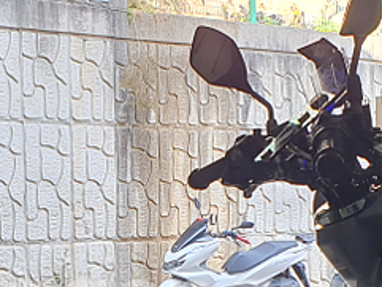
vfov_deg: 13.5
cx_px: 76
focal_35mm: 108
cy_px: 303
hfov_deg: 18.0
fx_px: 1192
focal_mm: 4.3
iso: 64
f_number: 2.4
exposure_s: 1/120
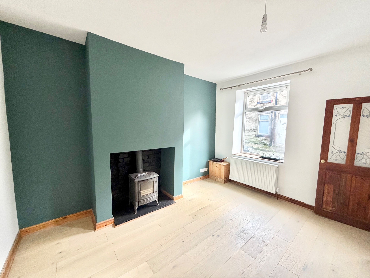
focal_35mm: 14
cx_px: 185
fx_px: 150
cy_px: 139
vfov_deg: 85.7
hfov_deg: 102.1
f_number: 2.2
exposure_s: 1/121
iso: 250
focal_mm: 2.22
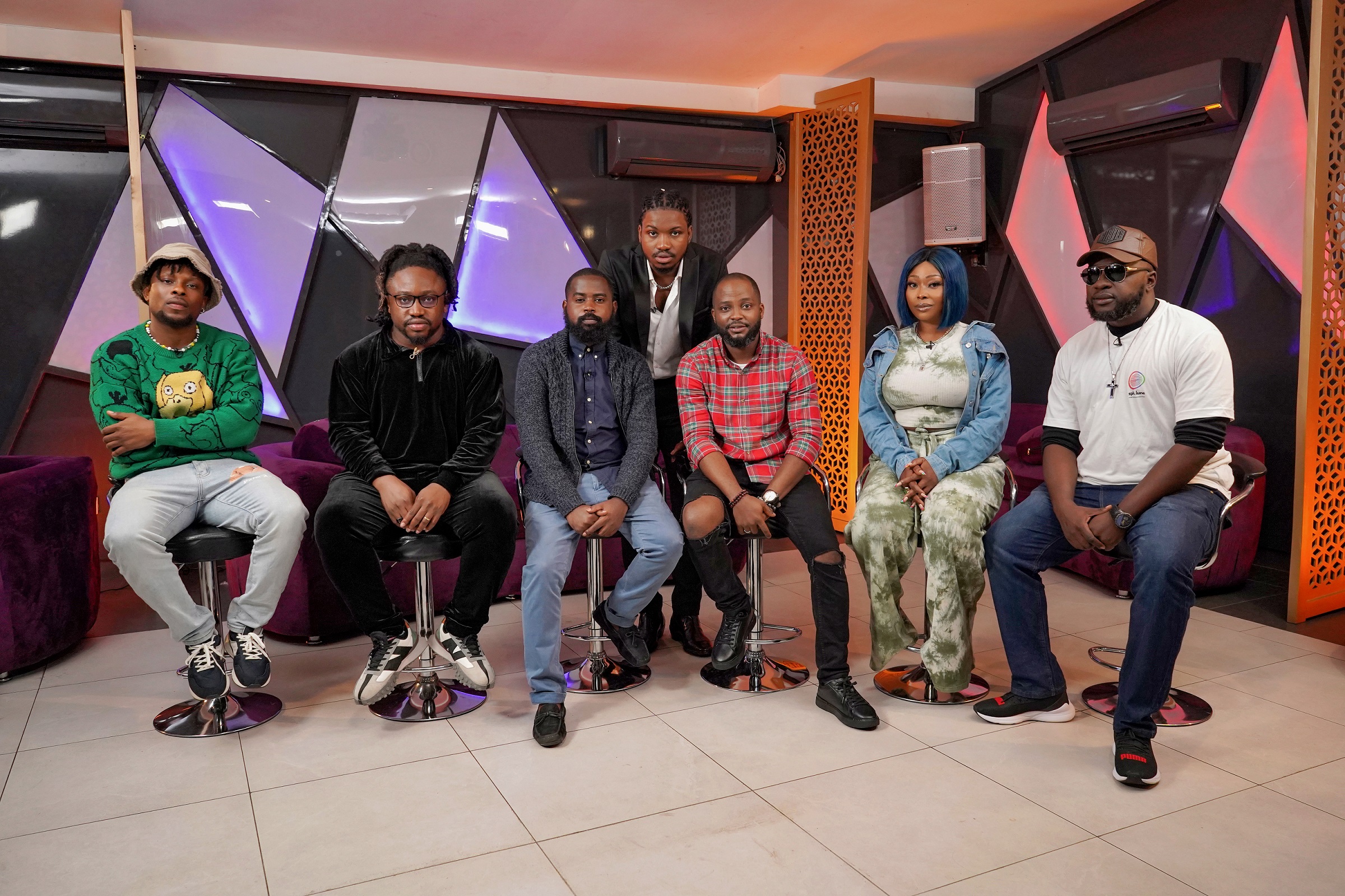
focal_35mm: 28
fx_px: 1046
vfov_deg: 46.4
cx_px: 672
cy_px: 448
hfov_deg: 65.5
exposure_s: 1/200
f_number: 5.6
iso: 2500
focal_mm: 28
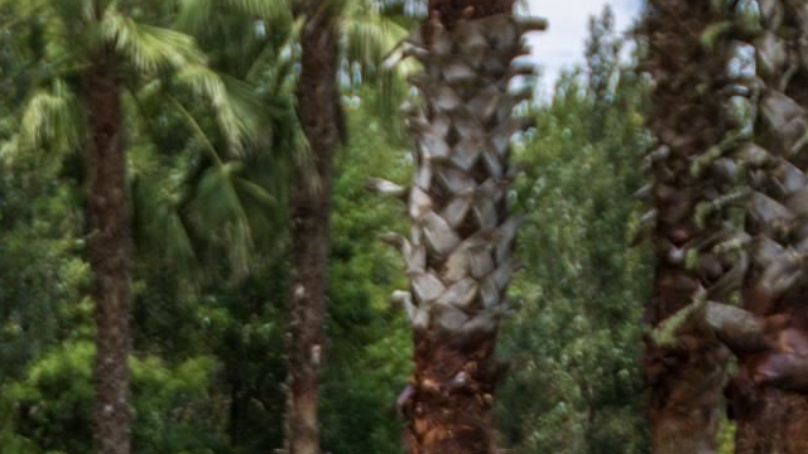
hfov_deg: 18.7
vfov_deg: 10.0
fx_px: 2442
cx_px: 279
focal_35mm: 114
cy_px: 822
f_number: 16
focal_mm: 29
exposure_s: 1/800
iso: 100
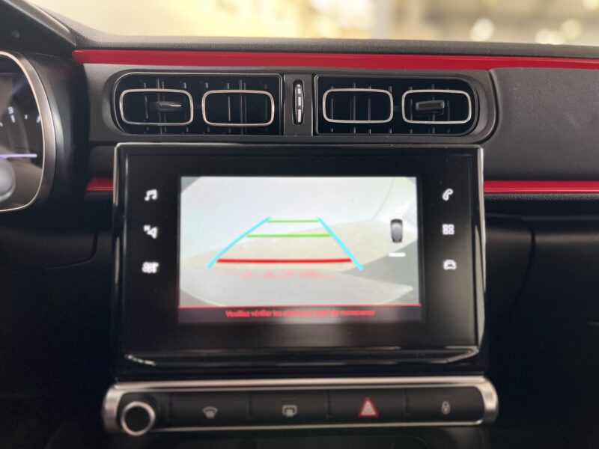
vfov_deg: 53.1
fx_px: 450
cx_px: 300
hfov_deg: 67.3
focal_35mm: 26
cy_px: 224
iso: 125
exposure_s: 1/111
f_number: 1.5
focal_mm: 5.7
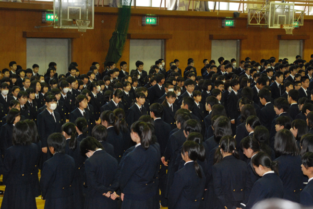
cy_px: 104
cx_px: 156
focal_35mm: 105
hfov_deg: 19.4
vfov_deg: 13.1
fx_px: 914
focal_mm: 70
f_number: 5
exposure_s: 1/60
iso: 1600
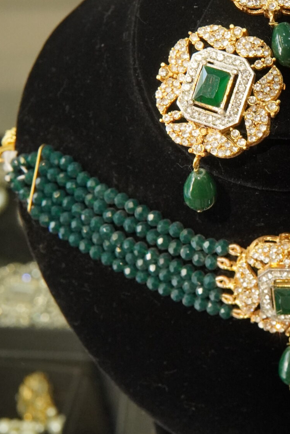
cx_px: 289
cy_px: 199
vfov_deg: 20.0
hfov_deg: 13.2
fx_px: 1232
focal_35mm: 102
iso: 2000
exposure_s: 1/80
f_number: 8
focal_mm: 30
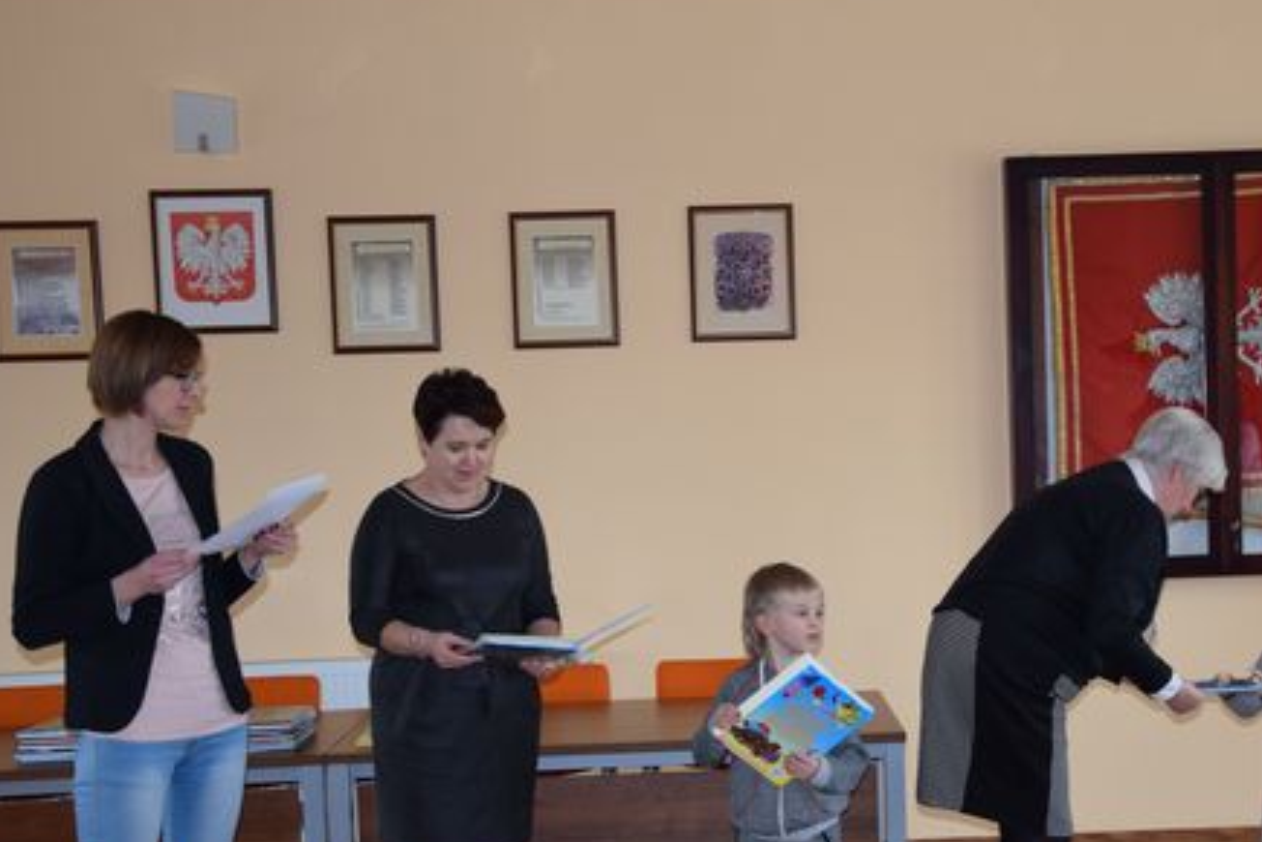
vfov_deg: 21.9
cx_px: 836
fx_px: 2173
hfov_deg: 32.1
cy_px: 534
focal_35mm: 62
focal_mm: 30
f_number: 4.5
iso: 800
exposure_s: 1/80
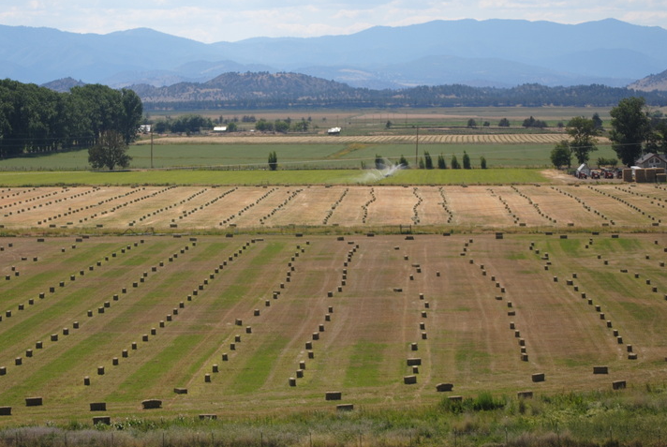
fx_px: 2203
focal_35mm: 119
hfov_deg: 17.2
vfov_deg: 11.6
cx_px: 253
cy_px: 249
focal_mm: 55
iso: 100
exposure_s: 1/1000
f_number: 4
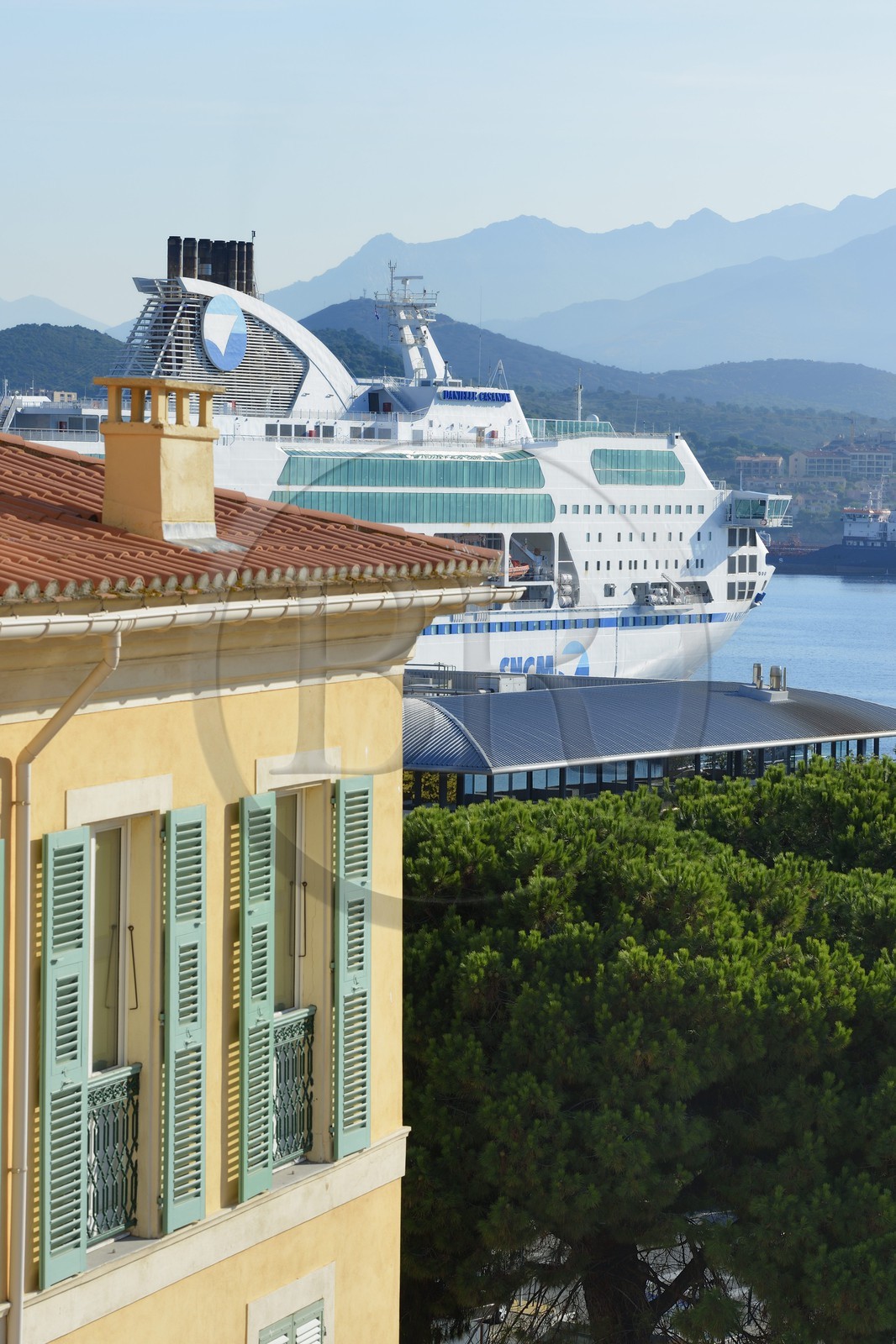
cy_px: 672
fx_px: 4108
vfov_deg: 18.6
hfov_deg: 12.4
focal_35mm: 110
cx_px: 448
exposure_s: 1/400
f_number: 9
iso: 200
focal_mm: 110
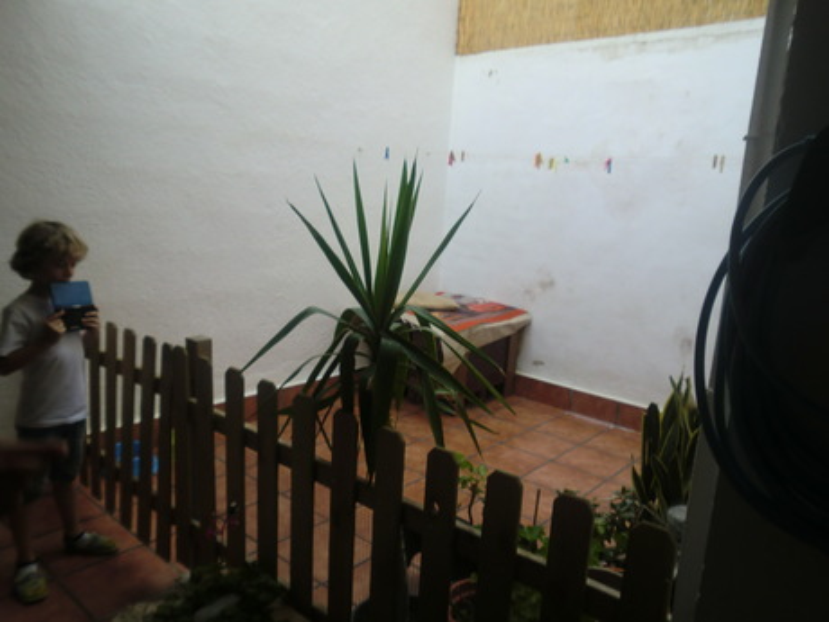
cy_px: 311
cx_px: 414
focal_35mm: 26
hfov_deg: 67.3
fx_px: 623
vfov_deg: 53.1
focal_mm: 4.65
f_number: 2.6
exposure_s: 1/60
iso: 100
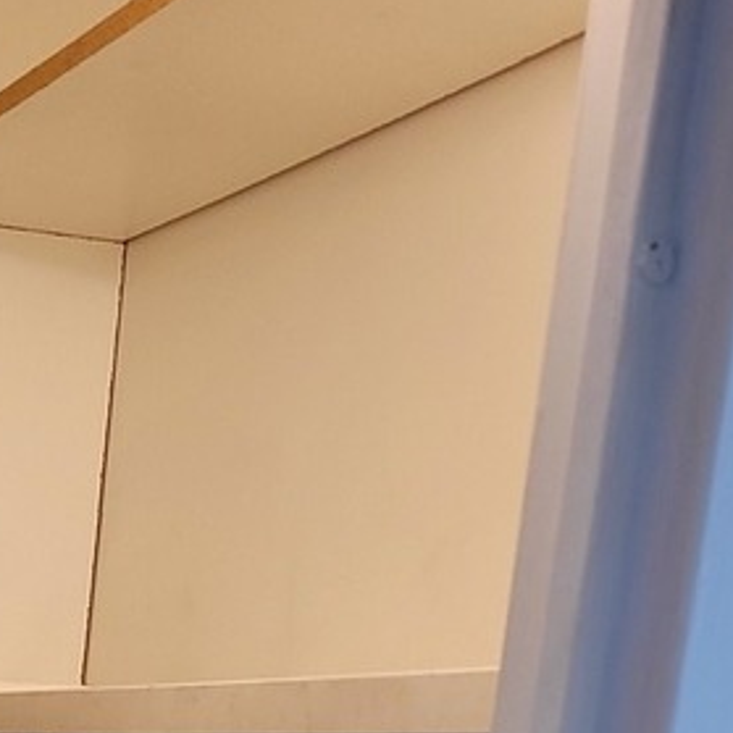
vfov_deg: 16.6
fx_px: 2132
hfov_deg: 18.1
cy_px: 1277
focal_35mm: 89
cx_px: -236
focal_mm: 5.4
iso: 250
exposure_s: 1/60
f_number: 1.8
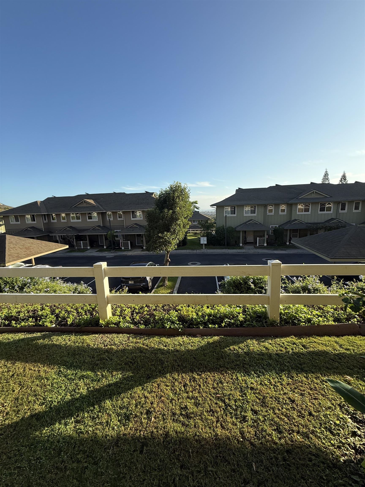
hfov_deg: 85.7
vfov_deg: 102.1
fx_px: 197
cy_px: 244
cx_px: 182
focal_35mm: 14
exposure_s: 1/1105
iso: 50
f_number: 2.2
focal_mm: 2.22
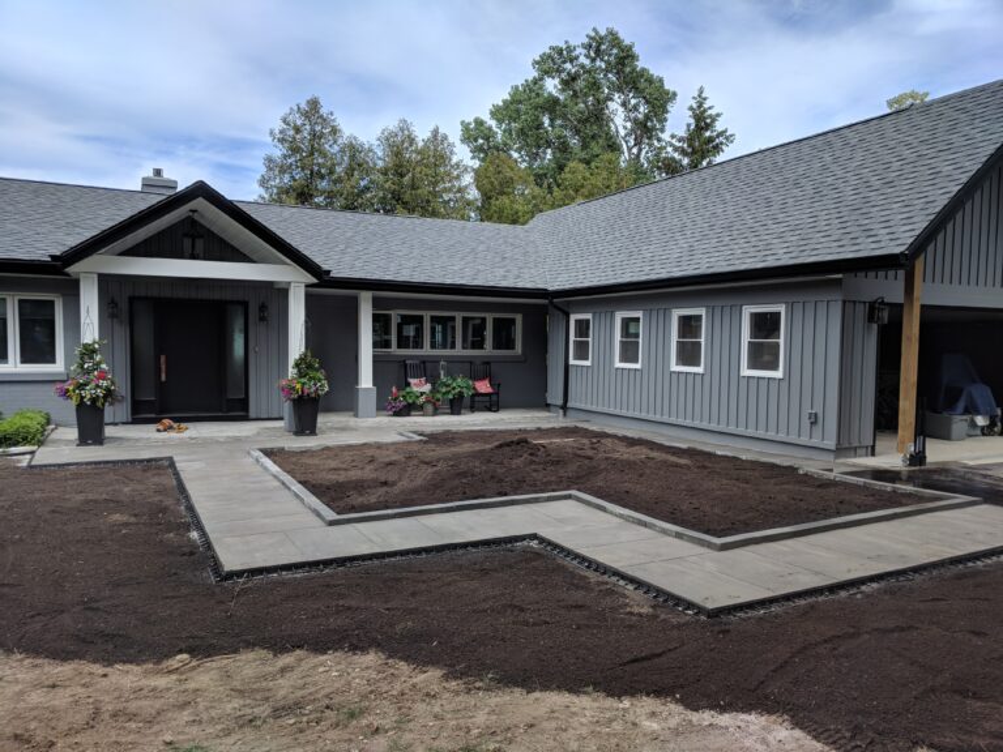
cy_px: 376
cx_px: 502
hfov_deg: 67.3
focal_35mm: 26
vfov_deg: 53.1
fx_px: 753
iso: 51
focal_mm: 4.67
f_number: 2
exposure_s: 1/1661
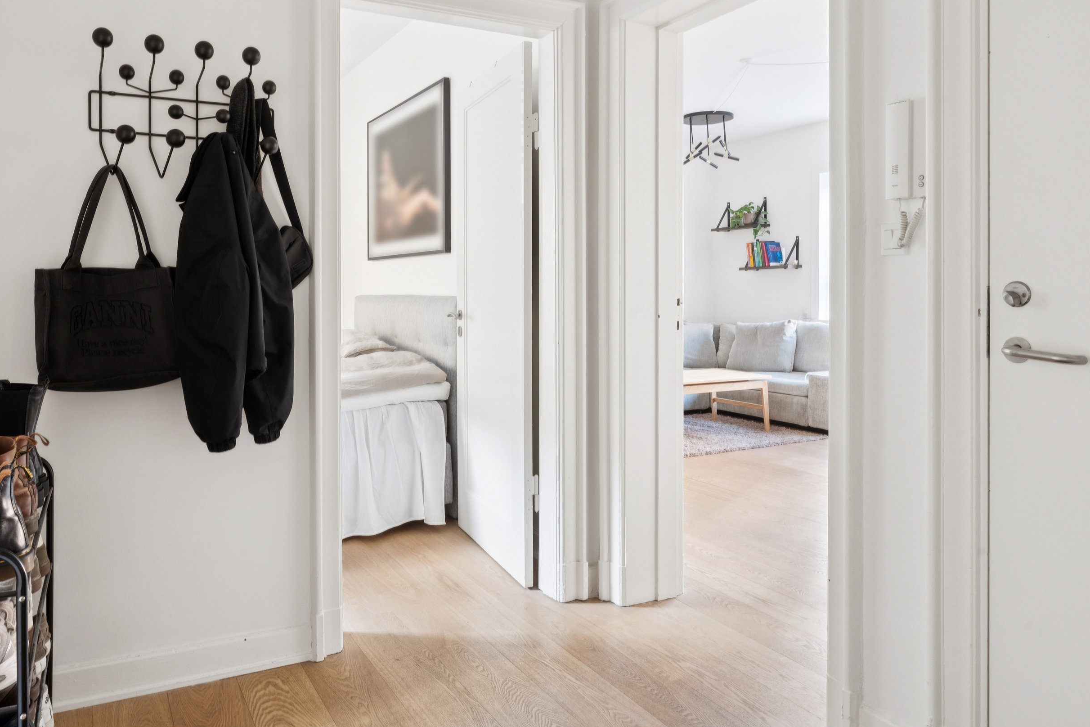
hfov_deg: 68.9
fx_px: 787
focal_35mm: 26
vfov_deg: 49.3
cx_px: 450
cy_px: 304
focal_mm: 21
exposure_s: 1/1.67
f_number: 11
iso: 800
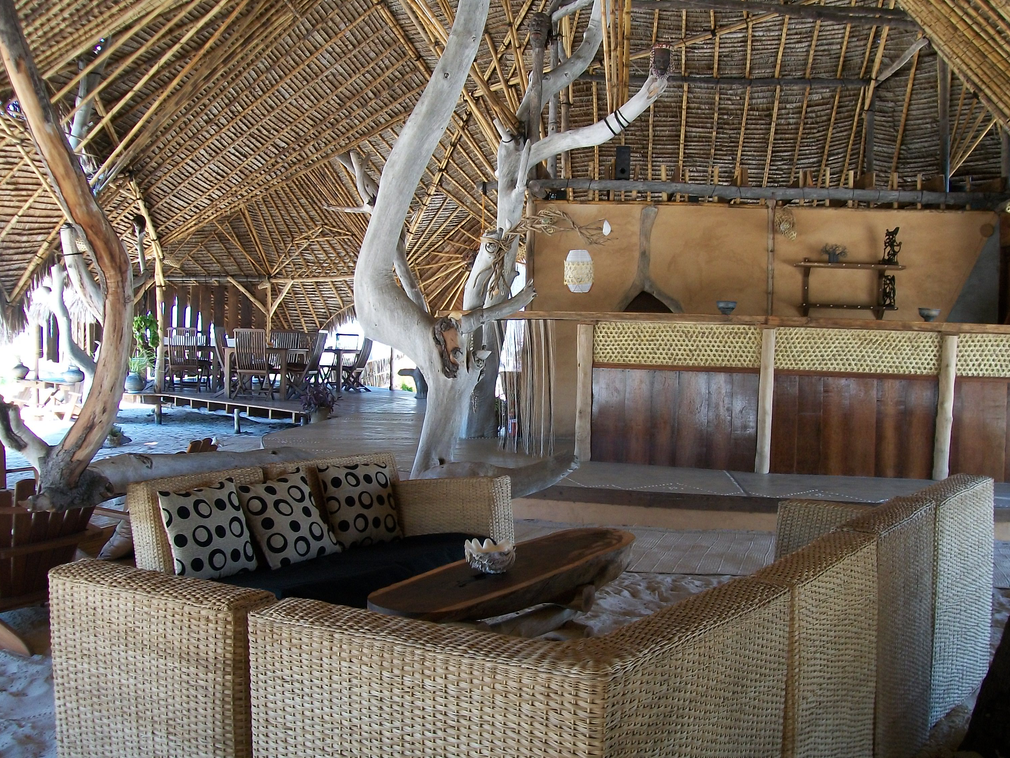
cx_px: 486
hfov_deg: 47.9
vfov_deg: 36.8
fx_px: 1138
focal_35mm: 39
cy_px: 391
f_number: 2.7
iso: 80
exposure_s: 1/80
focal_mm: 6
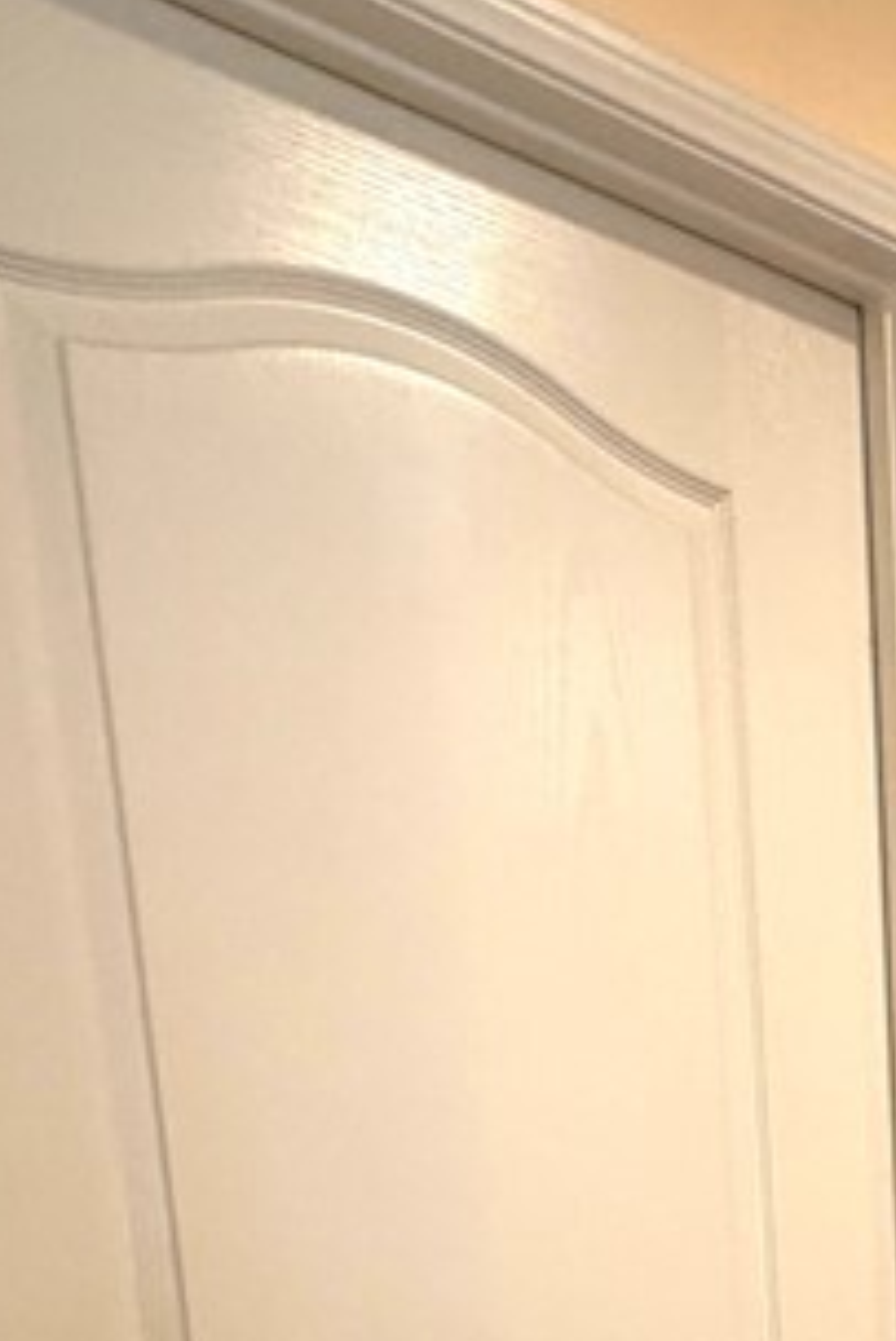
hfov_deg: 23.1
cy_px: 1584
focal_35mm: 49
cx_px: 1280
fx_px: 1827
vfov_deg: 33.4
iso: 160
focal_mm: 2.22
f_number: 2.2
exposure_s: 1/60
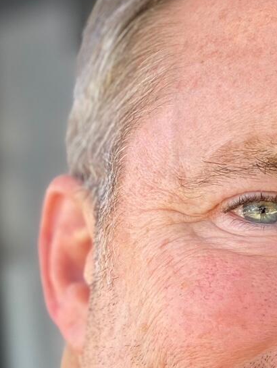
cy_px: 400
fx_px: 2047
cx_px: 333
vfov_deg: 10.2
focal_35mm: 192
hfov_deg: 7.7
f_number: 2
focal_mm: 6
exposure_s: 1/122
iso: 20
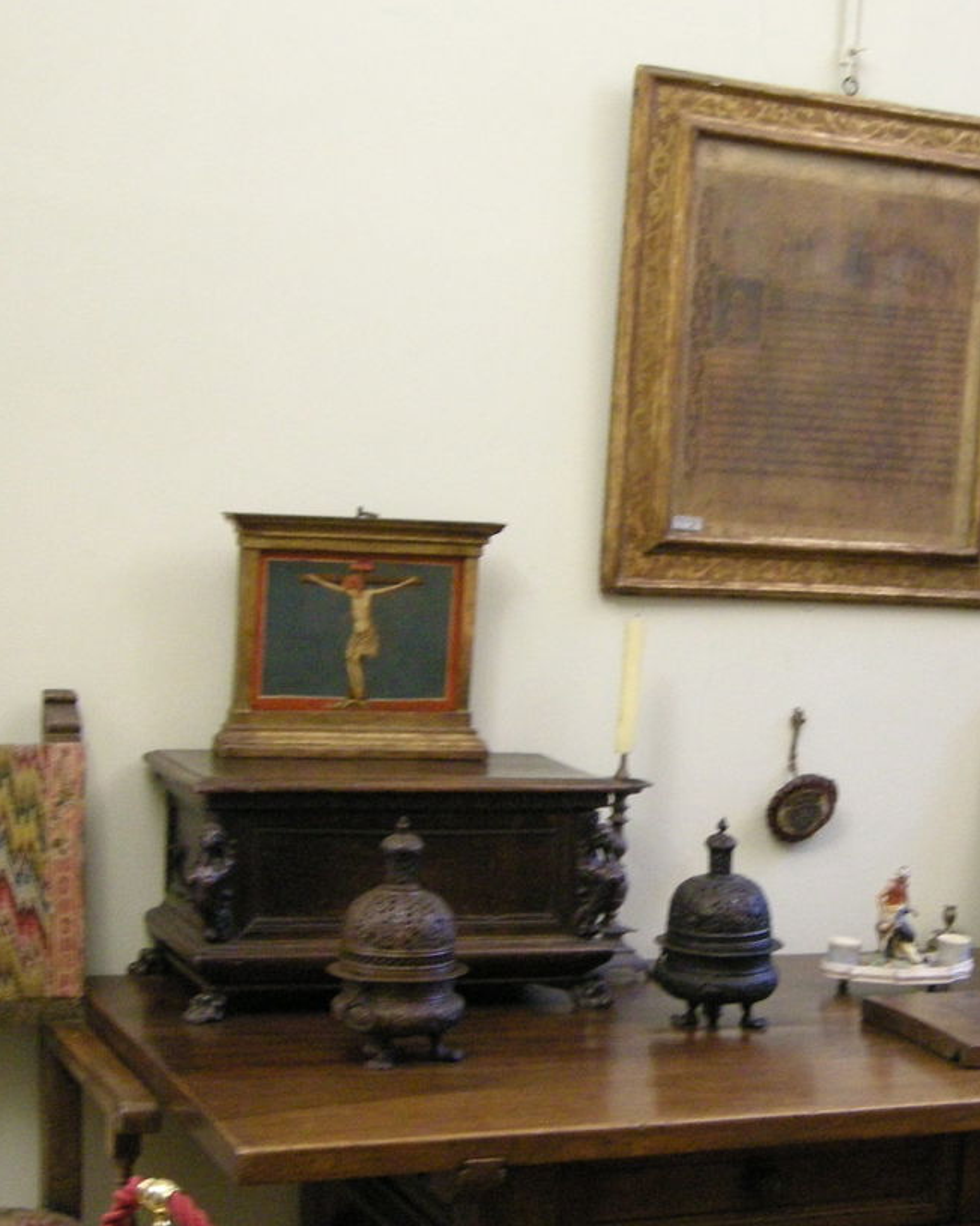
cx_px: 839
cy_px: 805
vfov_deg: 27.4
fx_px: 2502
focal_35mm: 69
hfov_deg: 21.8
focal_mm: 7.5
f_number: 2.7
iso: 400
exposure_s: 1/13
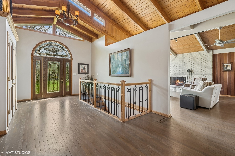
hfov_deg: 96.7
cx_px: 118
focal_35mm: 16
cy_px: 78
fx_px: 104
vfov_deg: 73.7
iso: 200
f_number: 9.5
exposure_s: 1/8
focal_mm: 16
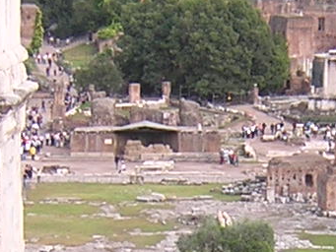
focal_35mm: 169
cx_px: 271
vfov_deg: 8.7
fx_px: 1641
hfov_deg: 11.6
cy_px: 288
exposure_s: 1/108
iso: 100
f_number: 2.6
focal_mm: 4.7
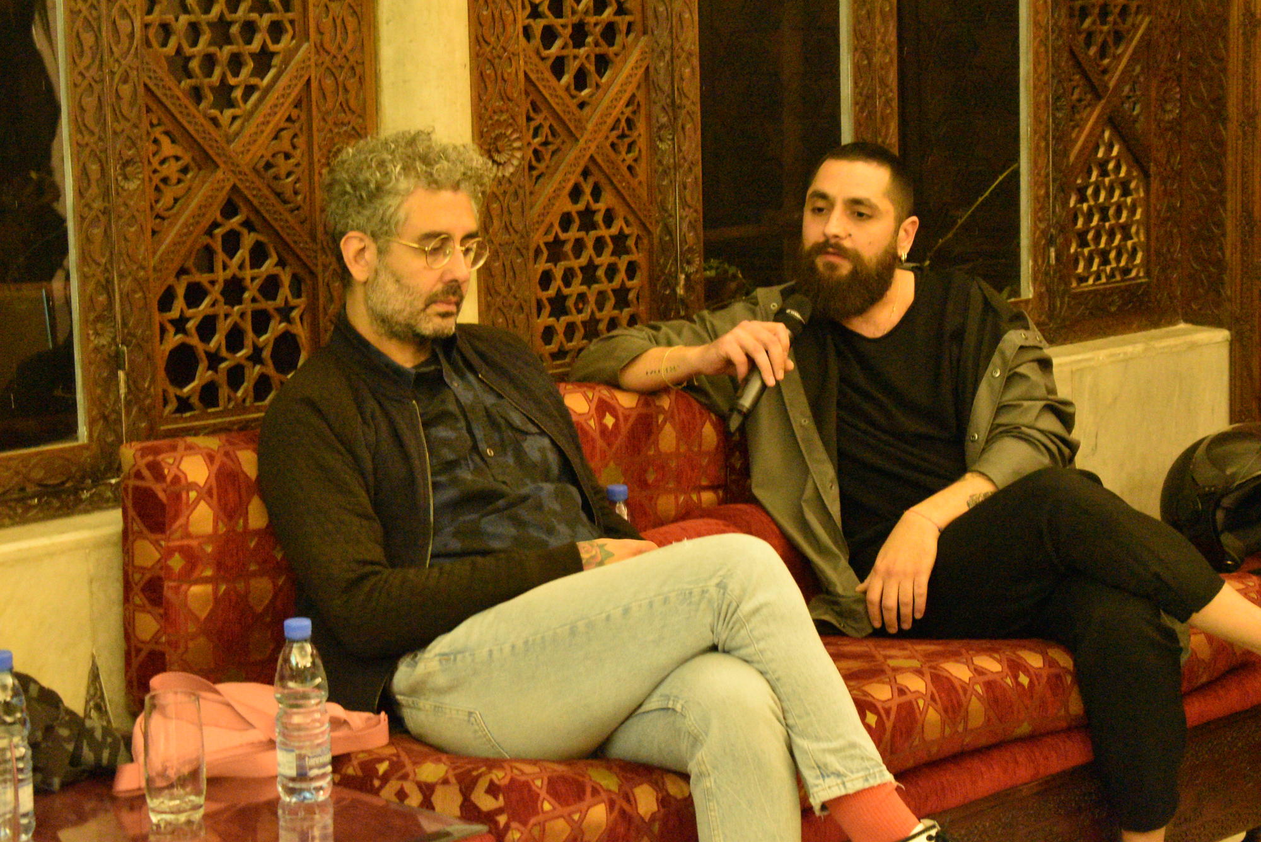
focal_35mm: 82
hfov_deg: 24.6
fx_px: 2891
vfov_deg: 16.6
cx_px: 630
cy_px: 421
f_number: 5.6
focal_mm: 55
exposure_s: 1/25
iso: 12800
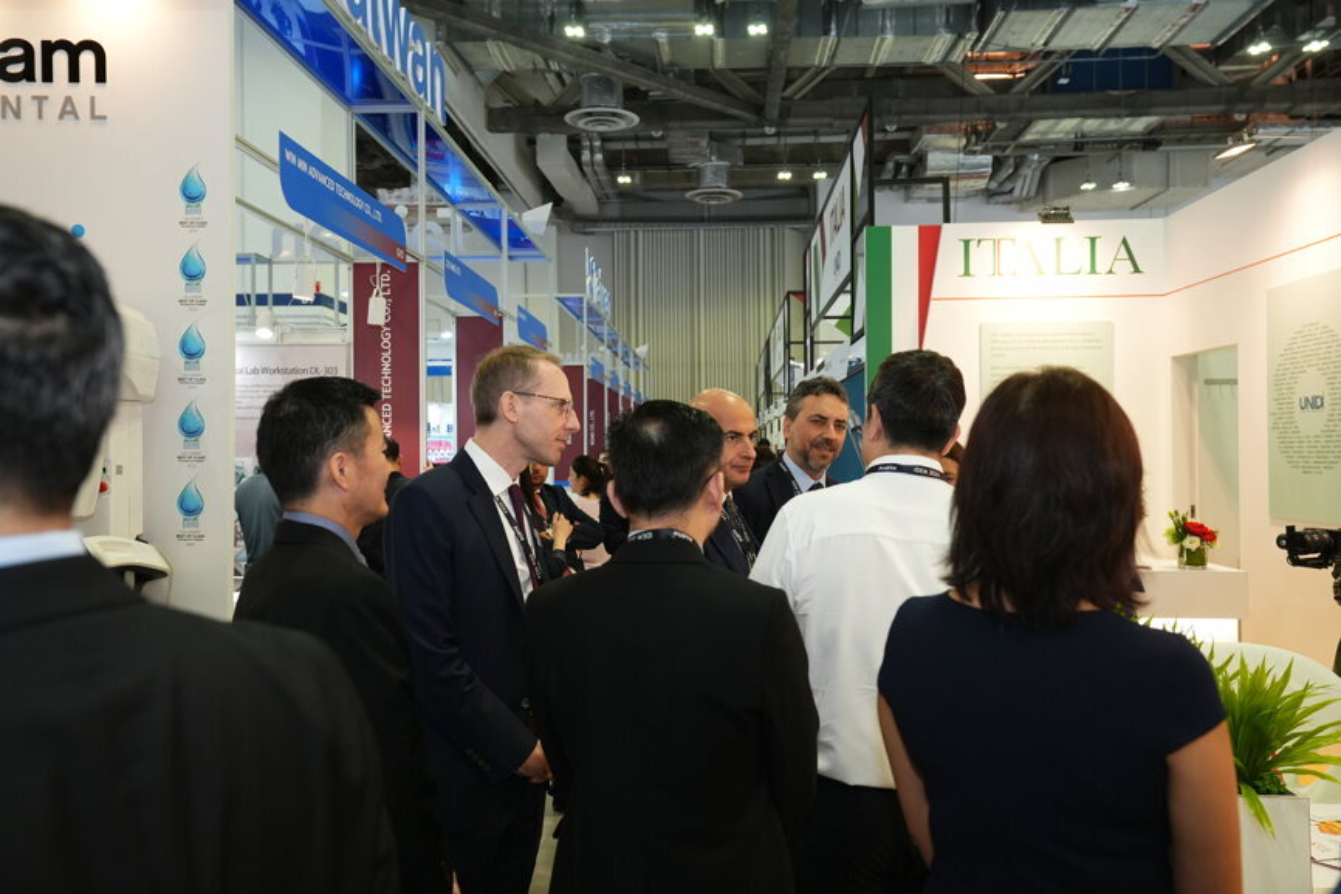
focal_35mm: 30
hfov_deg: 61.9
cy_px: 447
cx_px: 670
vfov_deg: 43.6
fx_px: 1117
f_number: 4
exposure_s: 1/160
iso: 2000
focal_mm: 30
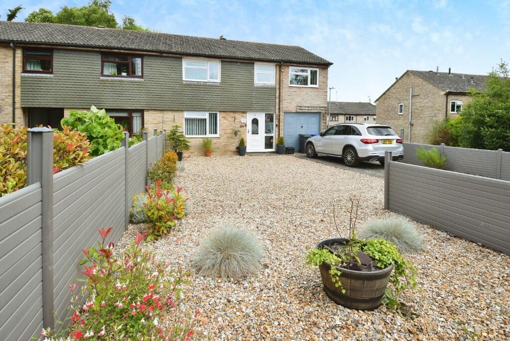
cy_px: 170
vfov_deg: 67.5
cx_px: 255
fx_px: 255
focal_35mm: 18
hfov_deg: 89.9
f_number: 10
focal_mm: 12
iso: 200
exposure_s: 1/400
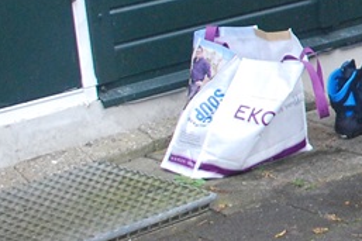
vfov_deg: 8.2
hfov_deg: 11.2
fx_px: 1678
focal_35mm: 167
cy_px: 42
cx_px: 707
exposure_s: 1/320
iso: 800
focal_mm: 22
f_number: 4
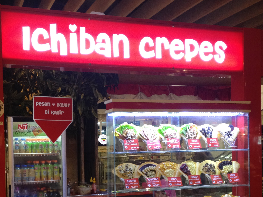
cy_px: 145
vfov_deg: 26.3
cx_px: 112
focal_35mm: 55
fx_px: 418
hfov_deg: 34.9
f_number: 2.4
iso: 125
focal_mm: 4.28
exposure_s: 1/20
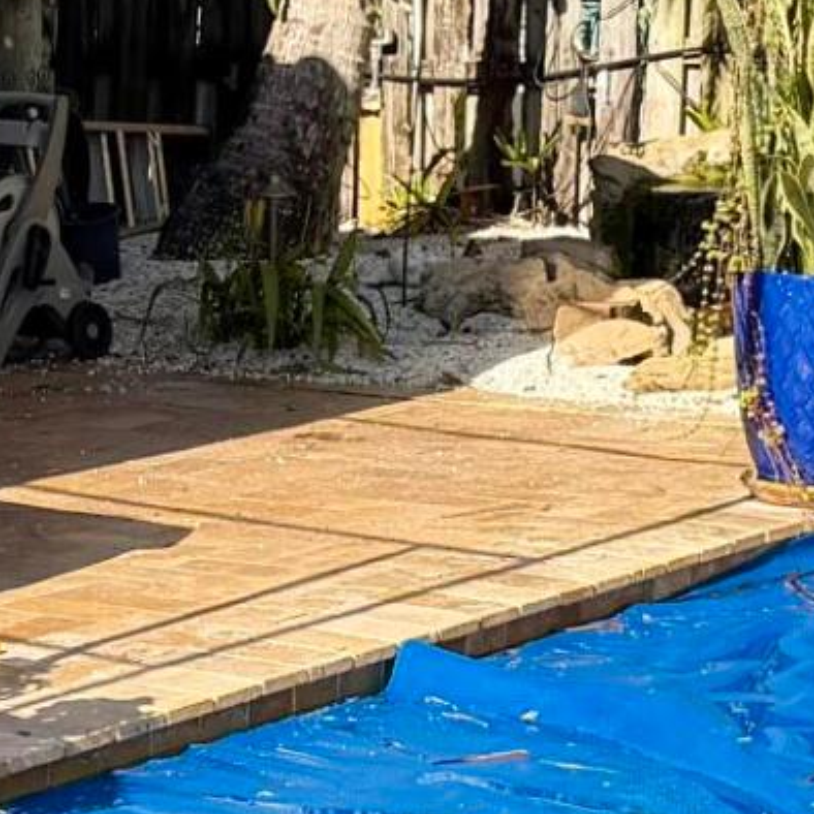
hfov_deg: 11.3
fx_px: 4124
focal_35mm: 155
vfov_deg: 11.3
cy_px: 457
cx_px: 246
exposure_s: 1/2907
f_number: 1.78
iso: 80
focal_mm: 6.76
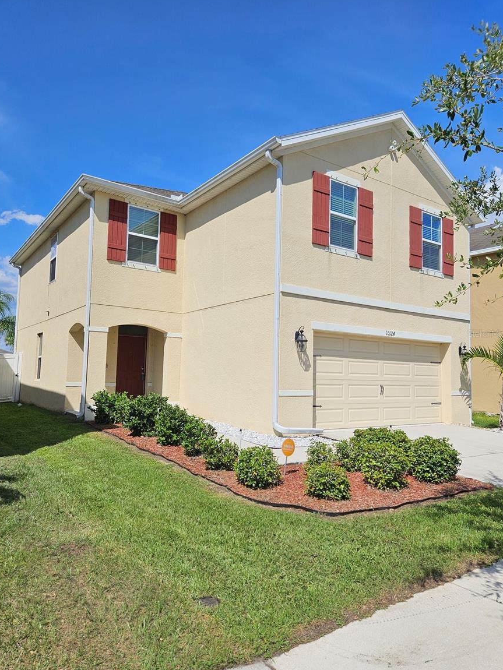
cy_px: 333
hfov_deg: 56.8
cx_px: 247
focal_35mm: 24
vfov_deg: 71.6
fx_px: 465
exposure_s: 1/4629
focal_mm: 5.4
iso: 25
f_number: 1.8
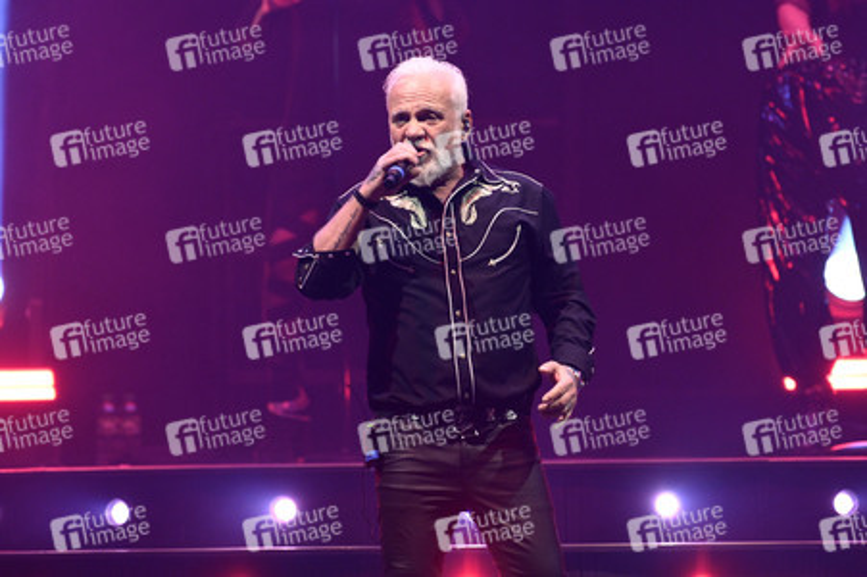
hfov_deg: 4.1
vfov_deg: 2.7
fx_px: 12033
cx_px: 434
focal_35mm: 500
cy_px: 288
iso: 4000
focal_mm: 500
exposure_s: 1/320
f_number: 6.3
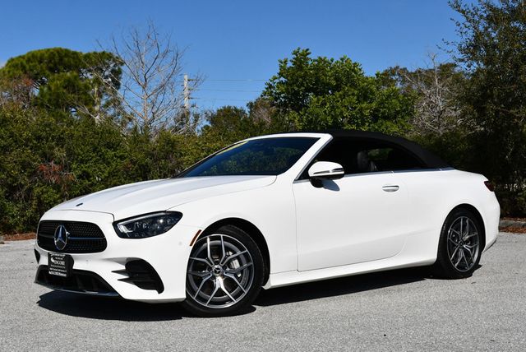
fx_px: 819
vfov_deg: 24.2
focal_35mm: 56
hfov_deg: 35.6
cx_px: 263
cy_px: 176
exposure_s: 1/400
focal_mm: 28
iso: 100
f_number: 10
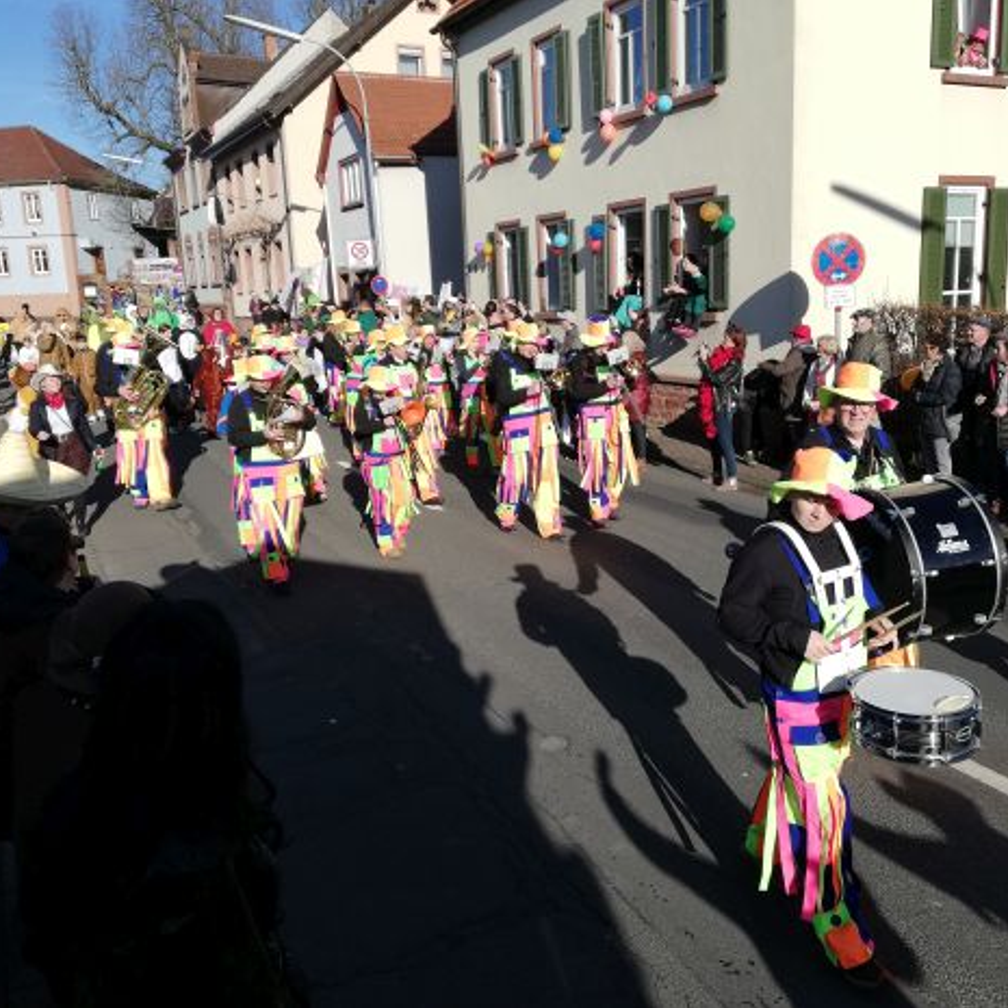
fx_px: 1054
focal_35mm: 32
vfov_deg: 51.1
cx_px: 545
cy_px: 504
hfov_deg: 51.0
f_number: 2.2
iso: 50
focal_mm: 3.81
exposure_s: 1/1157
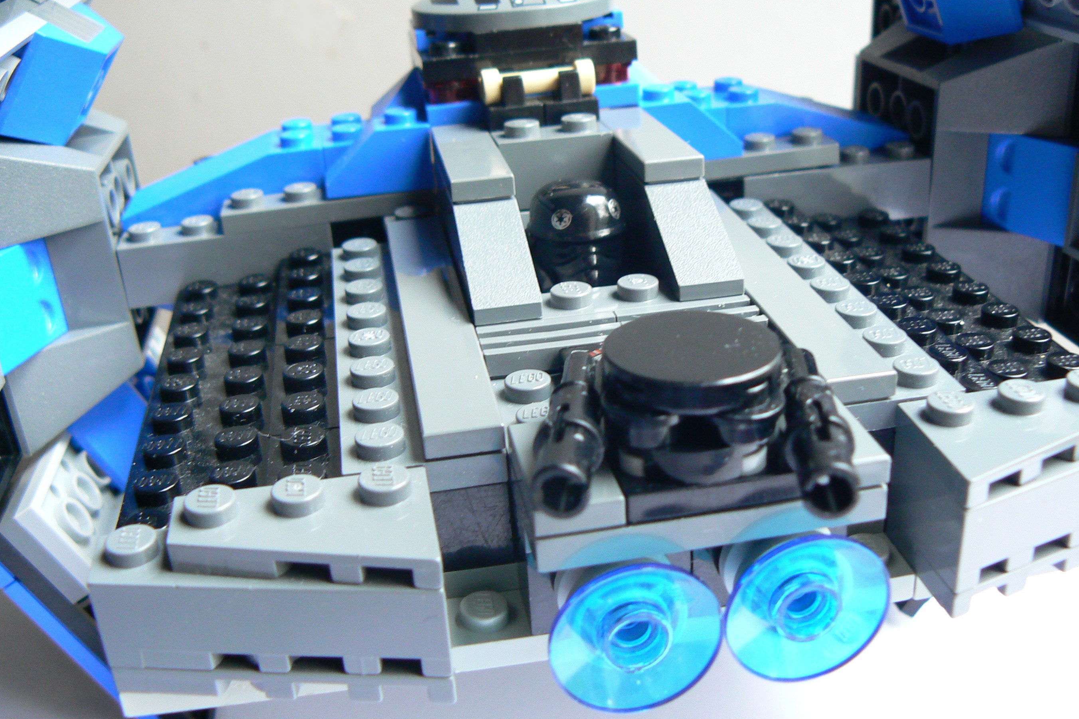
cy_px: 354
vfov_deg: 34.2
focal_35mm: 39
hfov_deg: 49.6
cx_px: 543
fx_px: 1169
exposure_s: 1/30
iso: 160
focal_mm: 6
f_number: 2.8
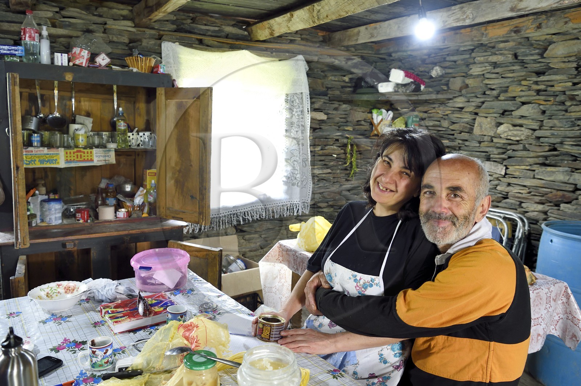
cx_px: 290
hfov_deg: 63.7
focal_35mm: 29
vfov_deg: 44.9
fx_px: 468
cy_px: 193
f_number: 5.6
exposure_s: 1/25
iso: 1600
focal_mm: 29
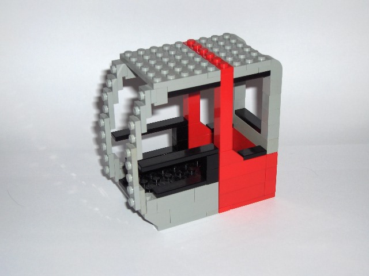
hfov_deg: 27.8
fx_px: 746
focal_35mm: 70
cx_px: 184
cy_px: 138
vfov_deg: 21.0
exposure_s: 1/90
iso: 100
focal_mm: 14.3
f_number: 3.5
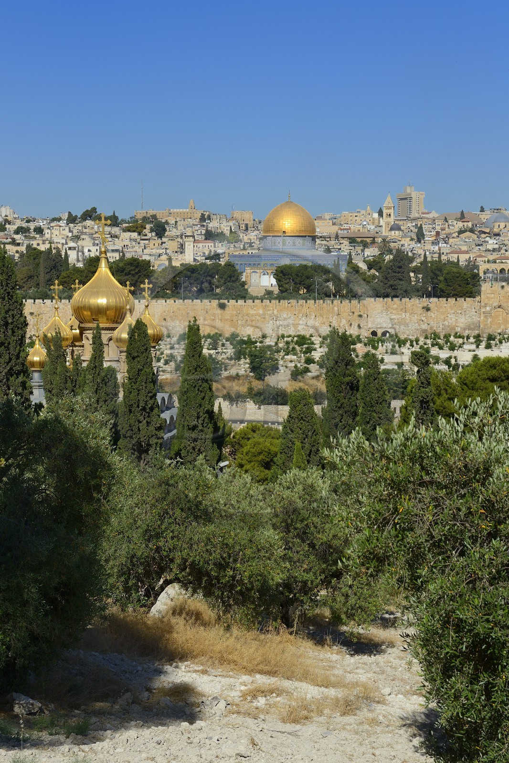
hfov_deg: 21.9
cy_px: 382
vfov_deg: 32.4
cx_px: 254
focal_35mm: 62
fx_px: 1315
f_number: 10
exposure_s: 1/320
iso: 200
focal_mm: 62
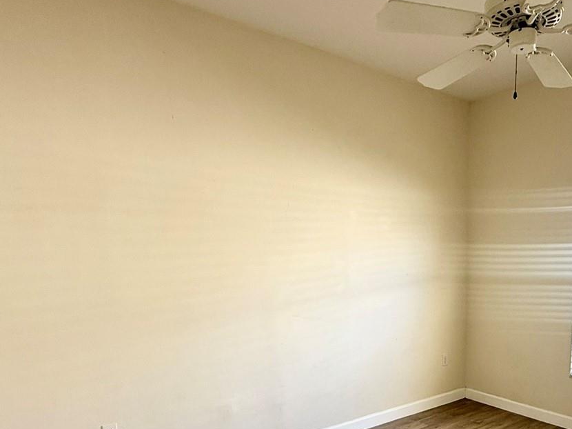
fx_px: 446
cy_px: 338
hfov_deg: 63.1
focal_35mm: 27
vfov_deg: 48.7
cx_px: 397
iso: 64
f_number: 2.2
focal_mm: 2.22
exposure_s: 1/99
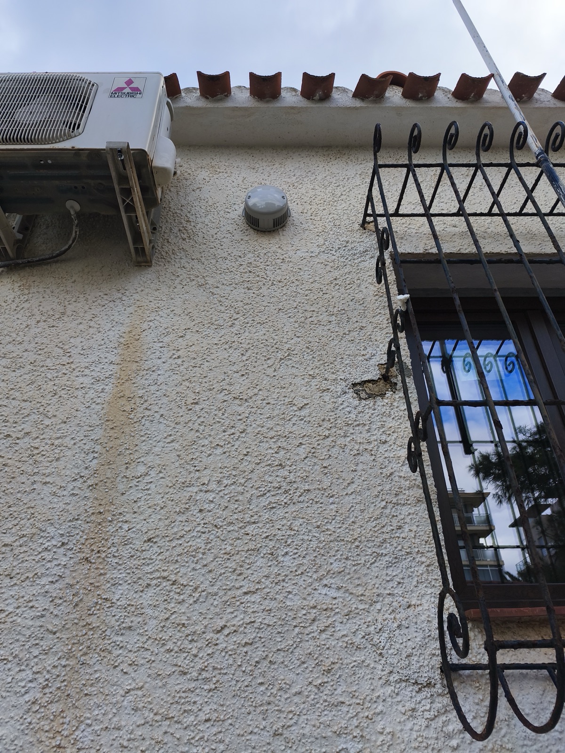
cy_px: 376
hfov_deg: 58.9
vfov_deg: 73.9
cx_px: 282
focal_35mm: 23
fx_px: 501
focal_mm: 6.14
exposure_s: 1/404
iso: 50
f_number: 1.65
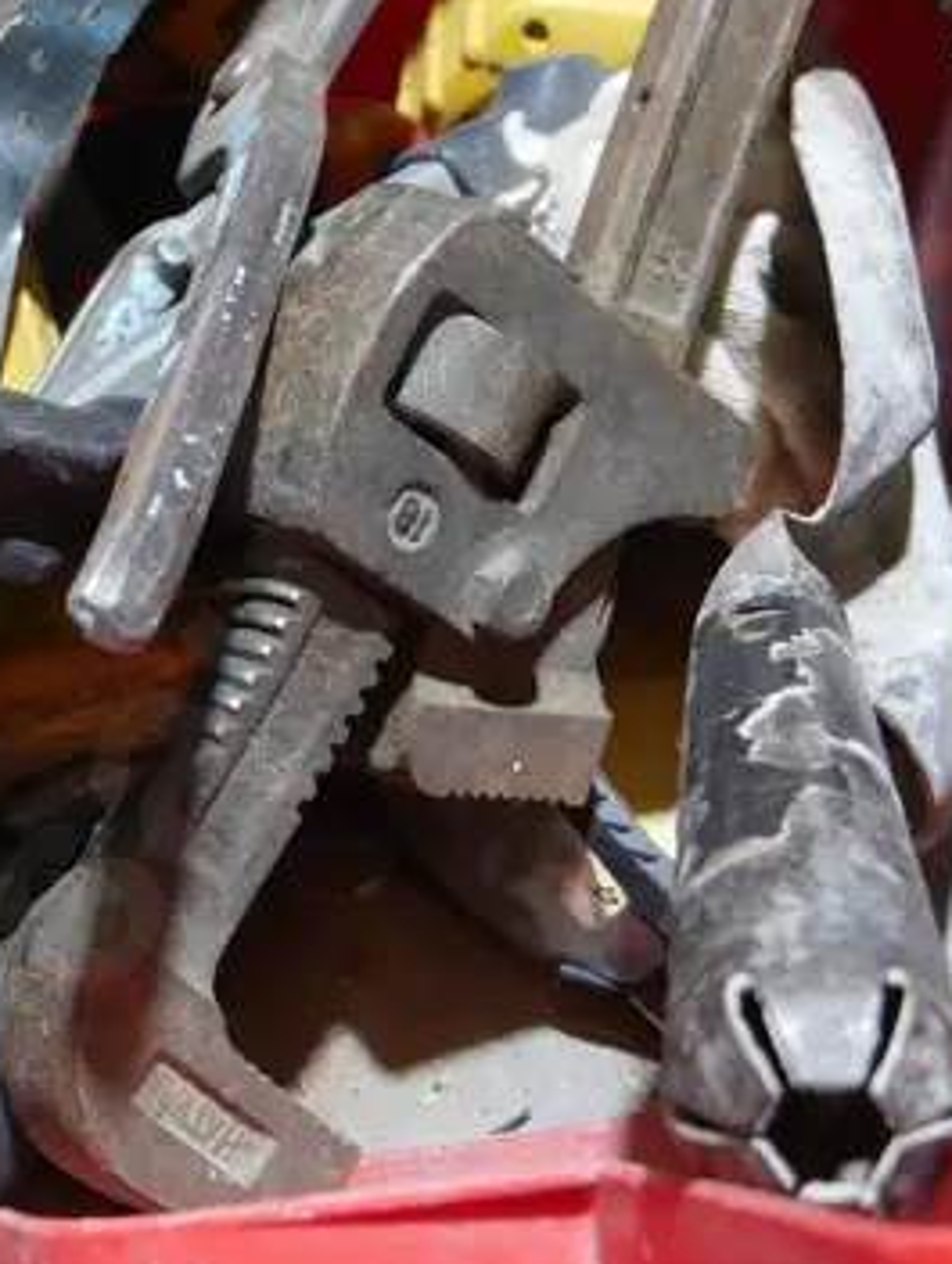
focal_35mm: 93
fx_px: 3402
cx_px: 304
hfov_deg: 15.9
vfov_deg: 21.1
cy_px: 600
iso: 500
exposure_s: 1/60
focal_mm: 16
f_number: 3.6
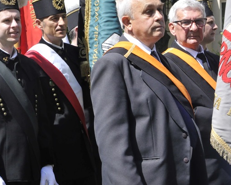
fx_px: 910
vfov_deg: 11.6
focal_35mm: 133
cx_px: 12
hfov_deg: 14.3
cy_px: 86
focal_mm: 48
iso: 800
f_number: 11
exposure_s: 1/500
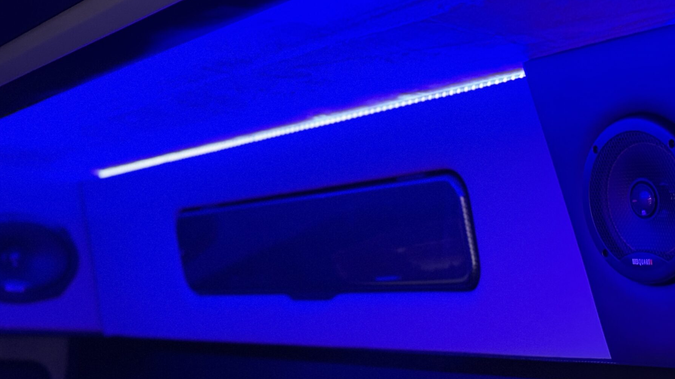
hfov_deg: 28.2
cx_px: 402
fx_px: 1342
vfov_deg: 16.1
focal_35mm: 75
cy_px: 238
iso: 640
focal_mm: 6.86
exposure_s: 1/30
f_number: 1.78
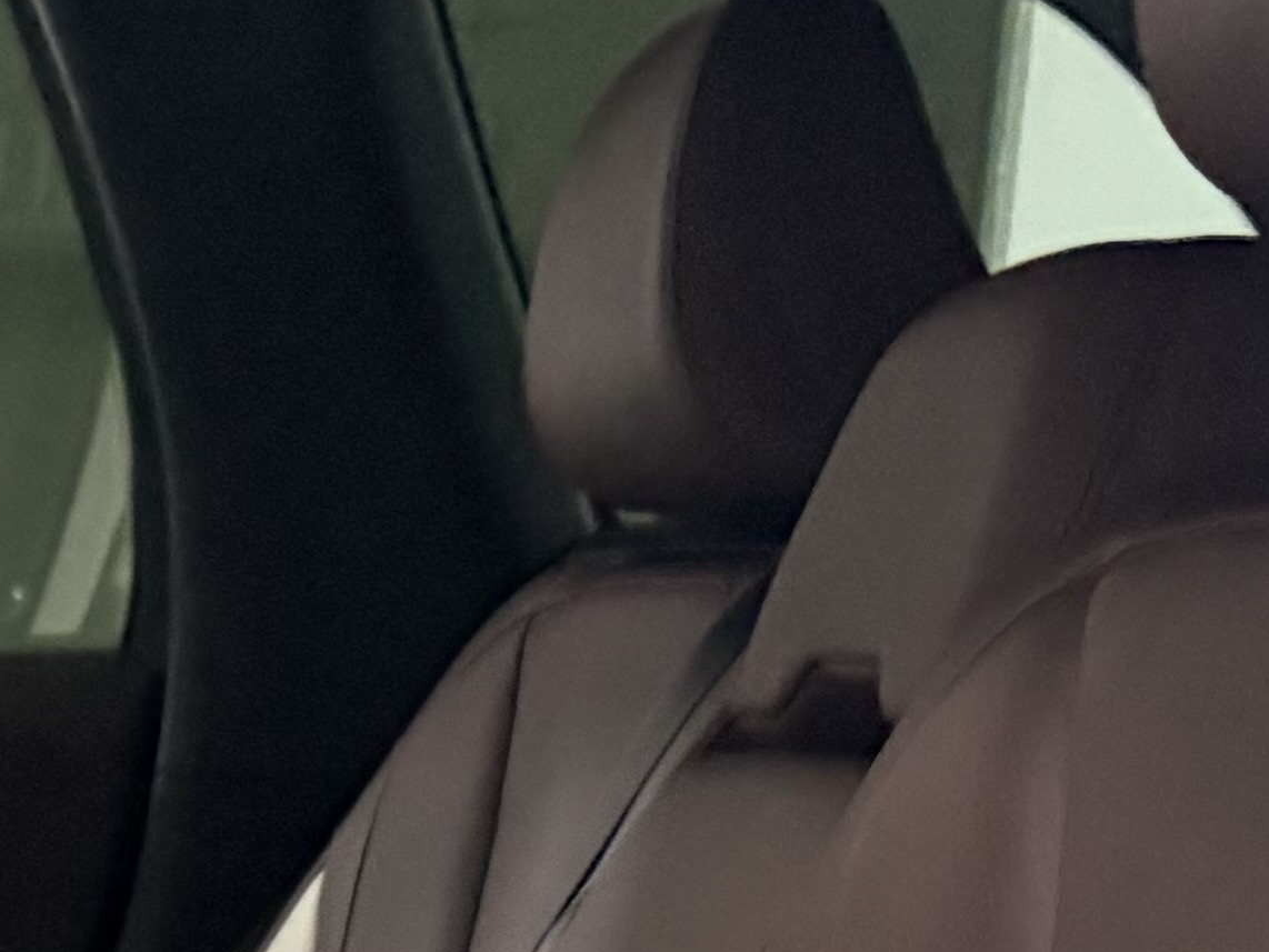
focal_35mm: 120
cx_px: -880
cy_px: 1727
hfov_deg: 14.7
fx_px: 4400
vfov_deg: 11.4
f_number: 1.78
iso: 800
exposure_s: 1/41
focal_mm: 6.76
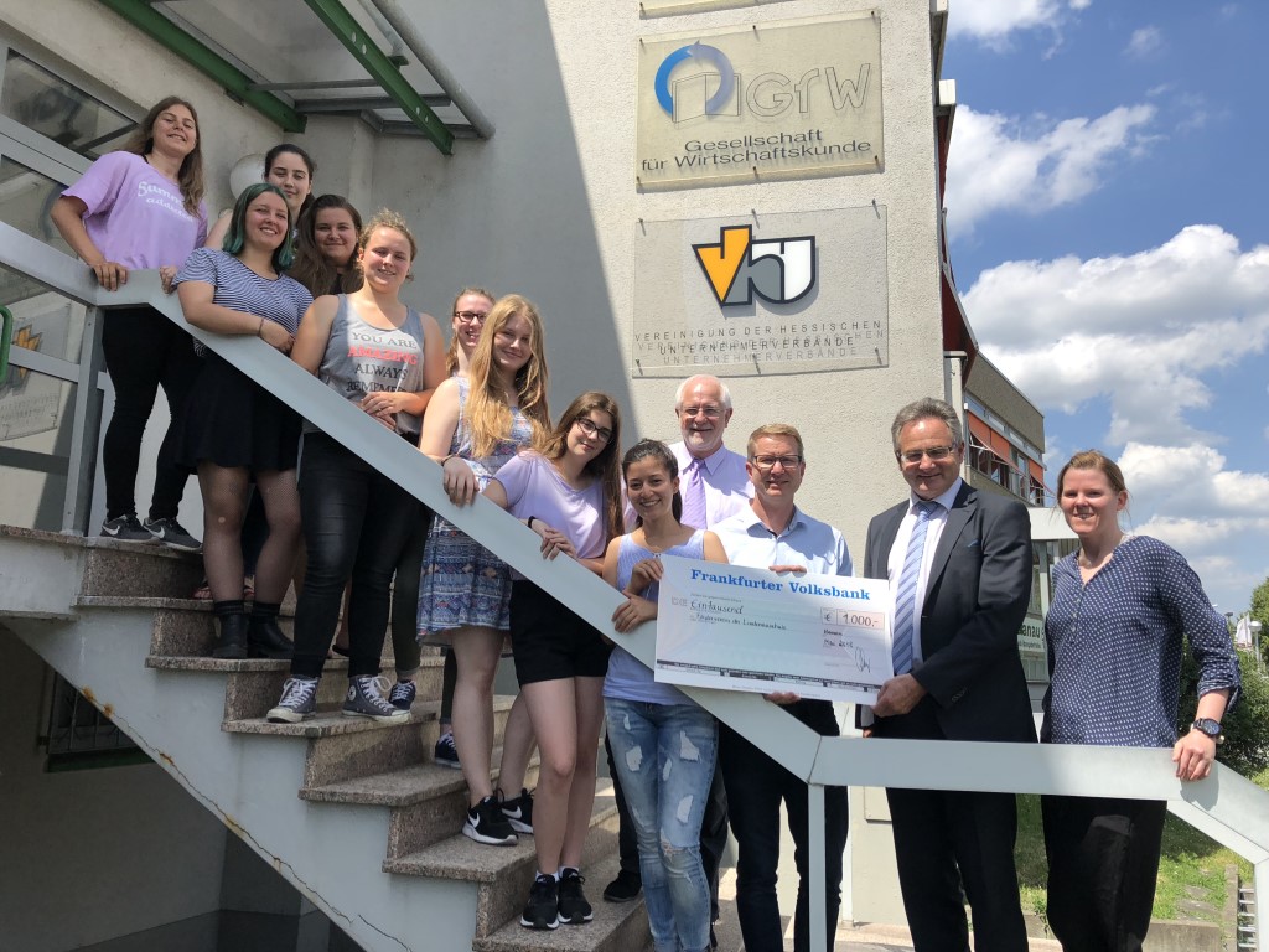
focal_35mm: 28
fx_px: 1026
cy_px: 476
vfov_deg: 49.7
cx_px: 634
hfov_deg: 63.4
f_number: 1.8
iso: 20
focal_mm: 3.99
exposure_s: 1/1845
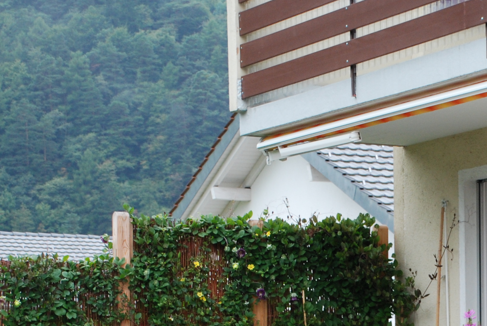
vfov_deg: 8.7
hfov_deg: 13.0
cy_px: 382
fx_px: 2113
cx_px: 441
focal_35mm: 156
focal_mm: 40
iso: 400
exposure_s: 1/100
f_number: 4.5
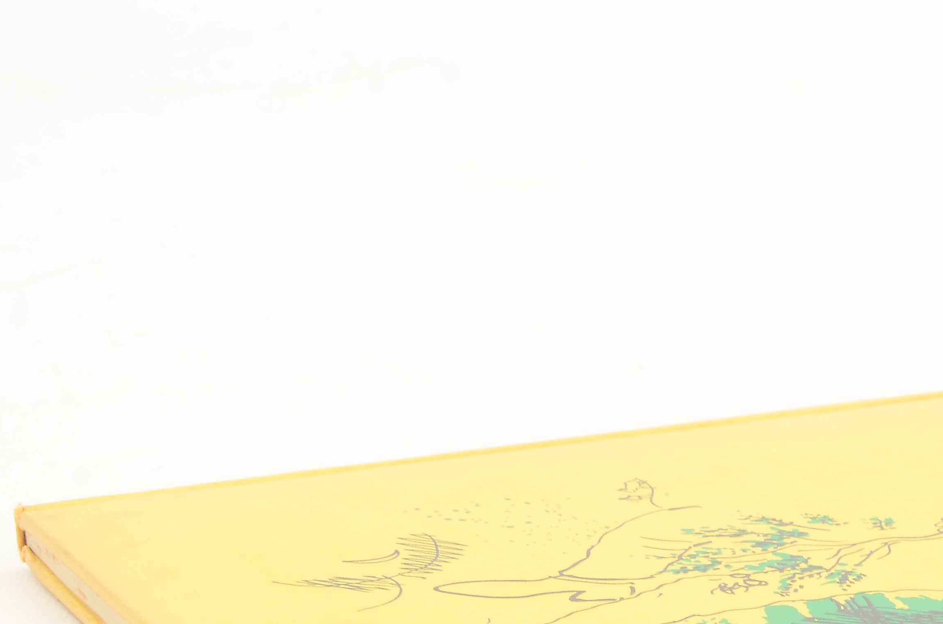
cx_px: 937
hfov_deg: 15.6
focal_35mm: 129
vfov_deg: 10.5
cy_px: 666
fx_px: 3372
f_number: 11
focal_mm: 40
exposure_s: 1/80
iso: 400
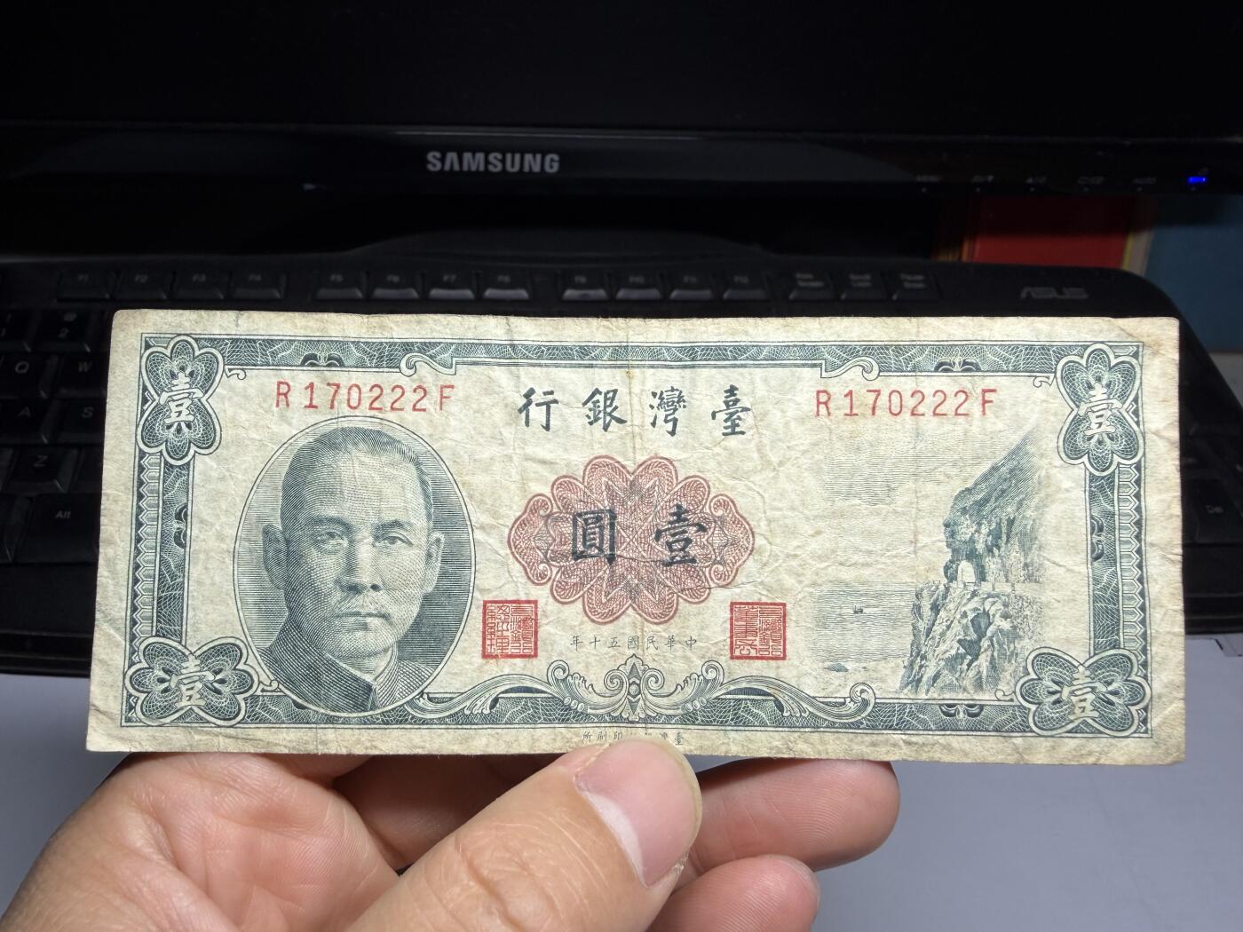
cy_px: 466
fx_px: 934
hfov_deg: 67.3
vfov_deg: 53.1
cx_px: 622
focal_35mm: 26
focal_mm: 2.22
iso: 40
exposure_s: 1/121
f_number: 2.2
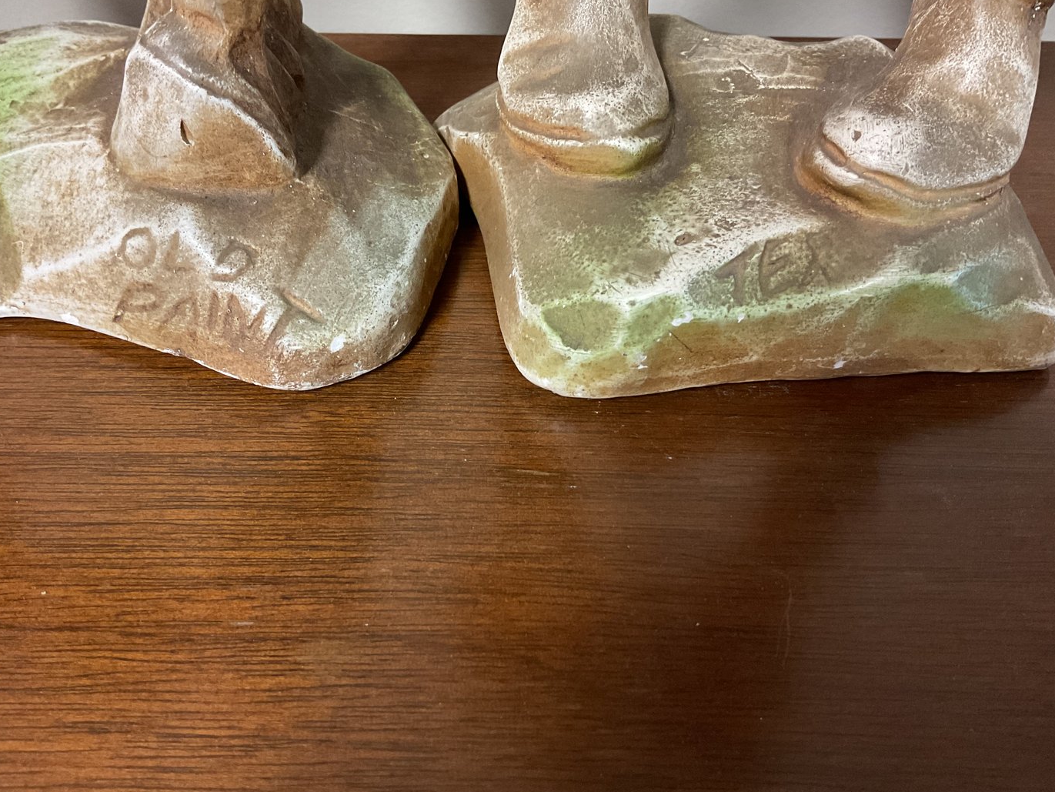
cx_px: 485
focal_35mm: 32
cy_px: 391
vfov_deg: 44.2
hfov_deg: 56.7
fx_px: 976
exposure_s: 1/30
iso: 250
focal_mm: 3
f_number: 1.8
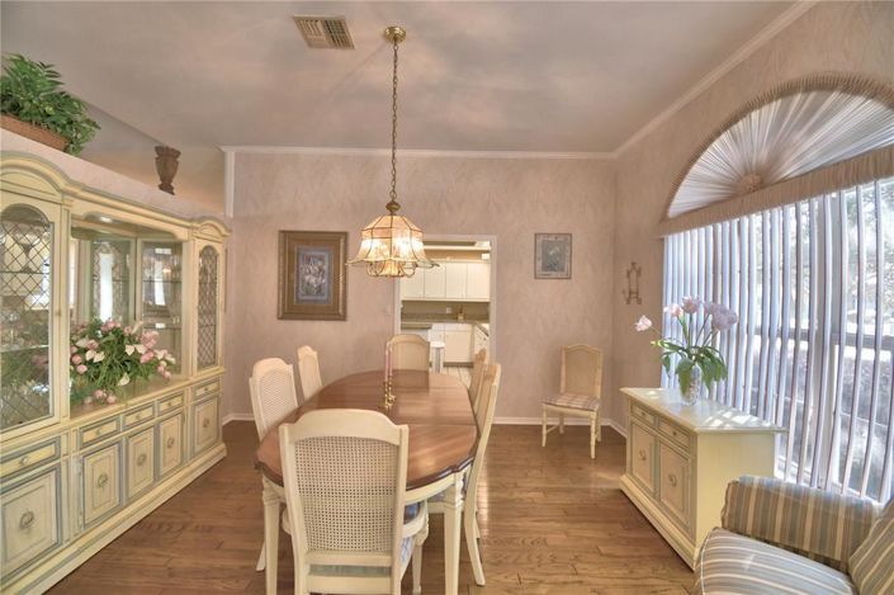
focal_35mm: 15
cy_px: 298
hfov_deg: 100.4
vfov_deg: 77.2
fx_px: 372
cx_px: 447
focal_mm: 10
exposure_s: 1/125
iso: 400
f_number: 4.5
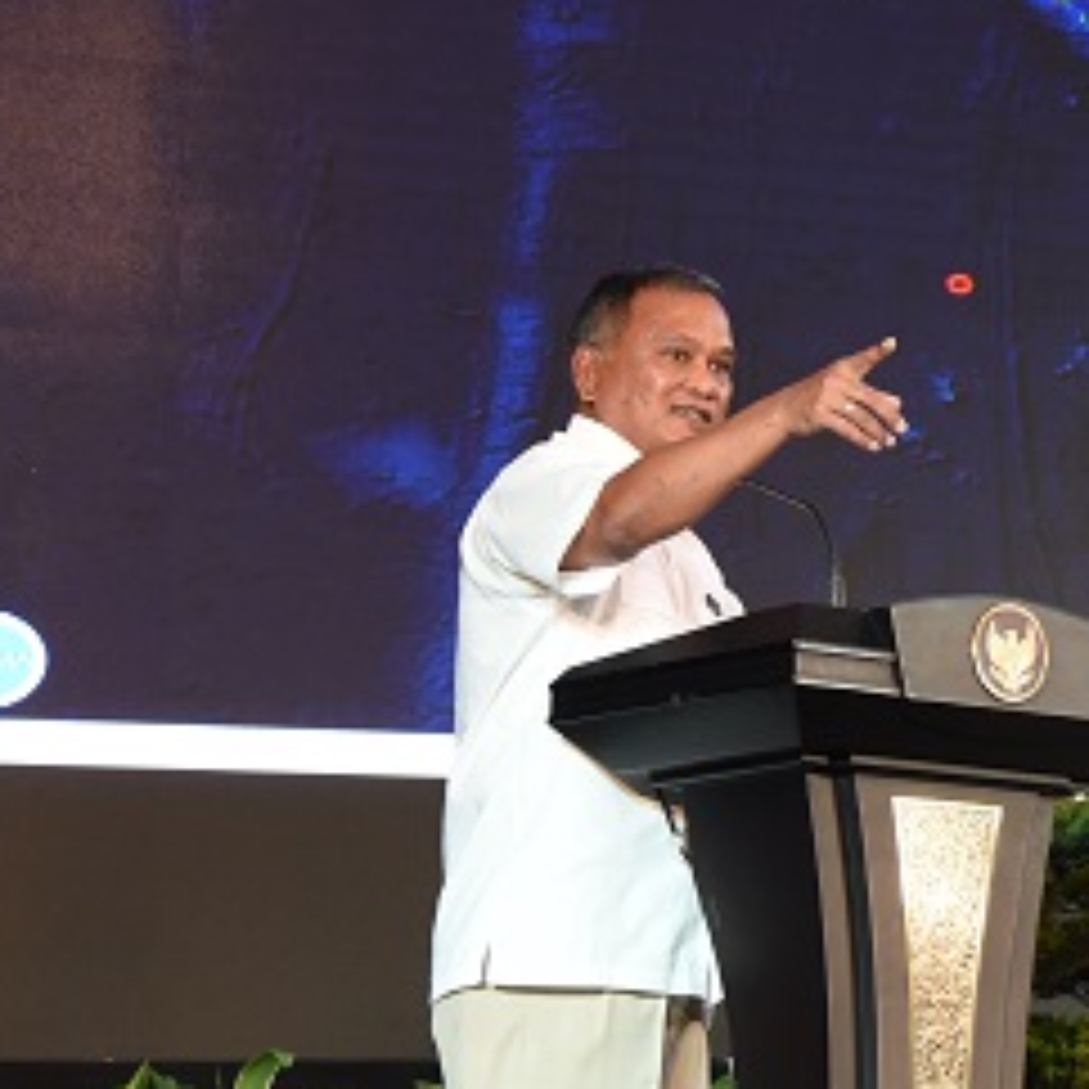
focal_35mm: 146
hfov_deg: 11.6
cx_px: 1521
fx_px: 5196
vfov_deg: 12.0
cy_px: 378
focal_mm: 52
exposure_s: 1/100
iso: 1600
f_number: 5
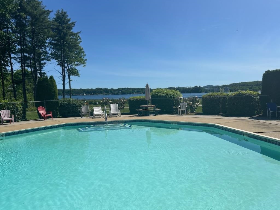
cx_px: 140
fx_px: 210
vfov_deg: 53.1
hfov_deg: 67.3
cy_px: 105
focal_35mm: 26
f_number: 1.5
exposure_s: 1/8696
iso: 50
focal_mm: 5.7
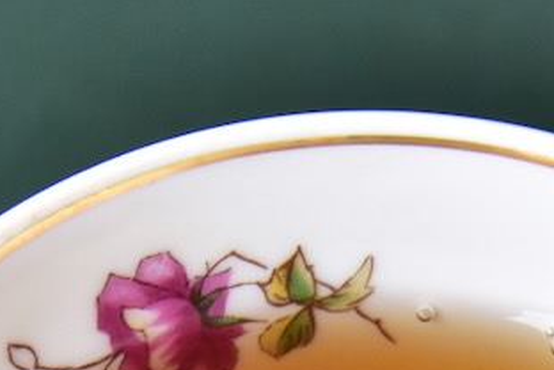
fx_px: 4739
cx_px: 442
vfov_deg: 4.4
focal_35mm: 308
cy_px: 726
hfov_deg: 6.7
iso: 1000
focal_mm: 50
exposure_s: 1/100
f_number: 5.6
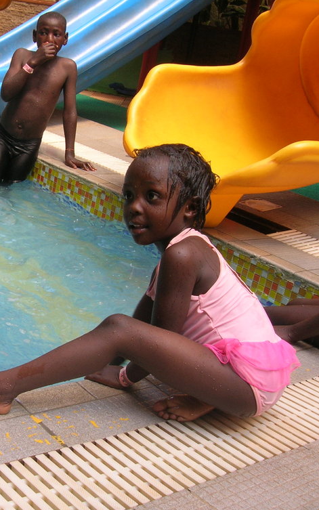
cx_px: 11
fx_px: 681
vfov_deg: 41.0
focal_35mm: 49
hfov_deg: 25.3
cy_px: 259
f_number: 4.9
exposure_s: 1/45.2
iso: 50
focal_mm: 5.7
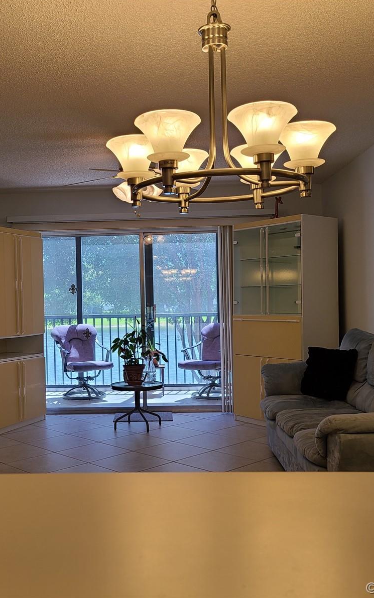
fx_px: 603
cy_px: 297
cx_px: 128
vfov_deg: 52.7
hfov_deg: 34.2
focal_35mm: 37
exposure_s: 1/119
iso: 50
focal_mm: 5.4
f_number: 1.8
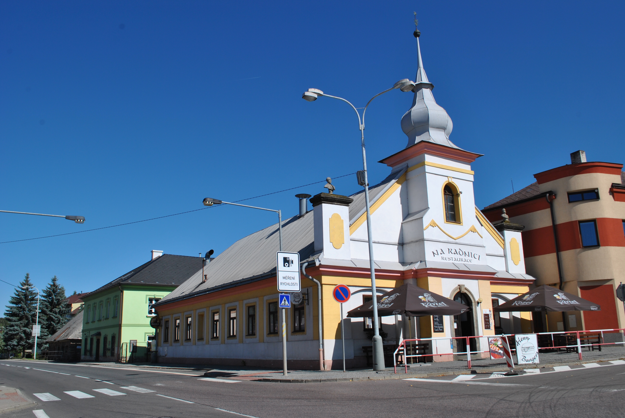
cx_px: 312
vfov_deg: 43.7
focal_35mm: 30
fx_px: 521
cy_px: 209
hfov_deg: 61.9
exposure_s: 1/320
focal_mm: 20
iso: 100
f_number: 9
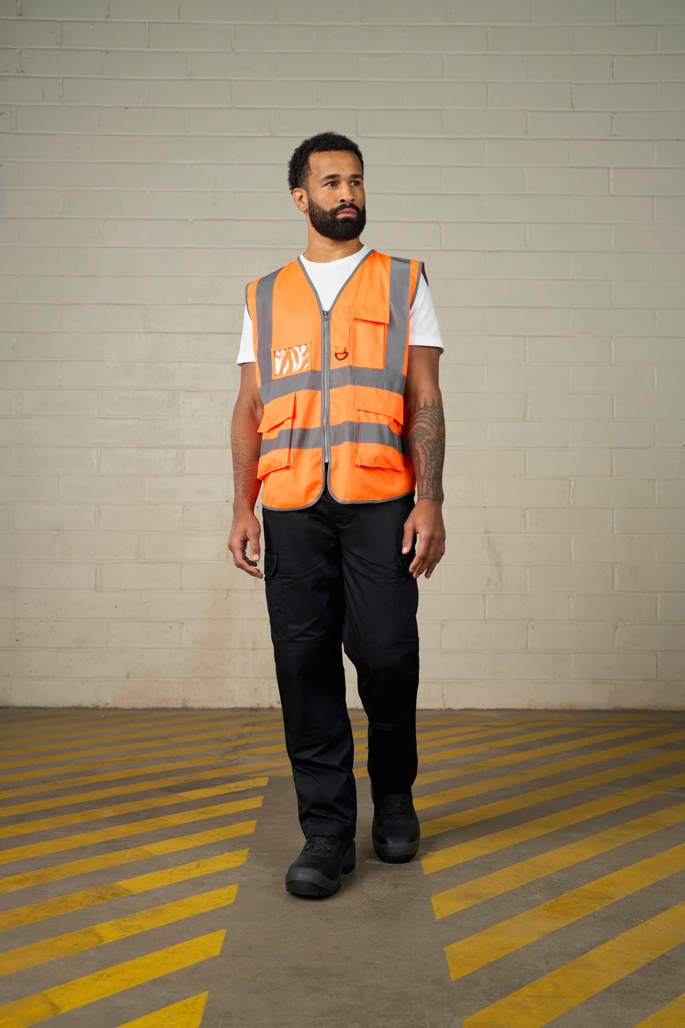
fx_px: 999
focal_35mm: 35
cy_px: 514
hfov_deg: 37.9
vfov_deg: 54.4
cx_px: 342
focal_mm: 35
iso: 400
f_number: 3.5
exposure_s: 1/160
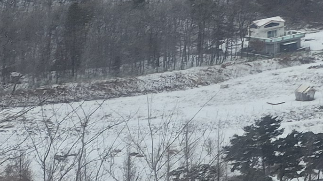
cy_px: -199
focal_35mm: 146
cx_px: 798
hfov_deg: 11.7
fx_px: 1250
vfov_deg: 7.9
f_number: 1.8
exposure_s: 1/930
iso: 25
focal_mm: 5.4
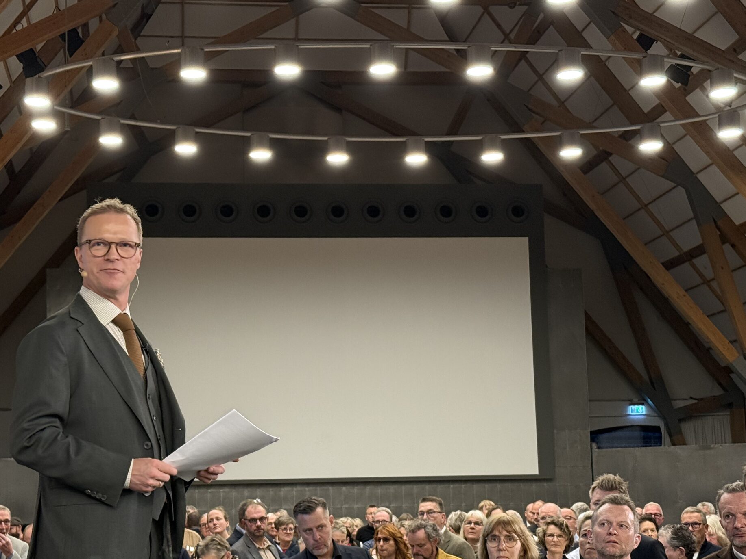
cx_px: 305
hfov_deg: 28.9
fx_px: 1444
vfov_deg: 21.9
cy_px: 351
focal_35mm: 67
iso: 320
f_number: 1.78
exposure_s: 1/37
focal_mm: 6.76
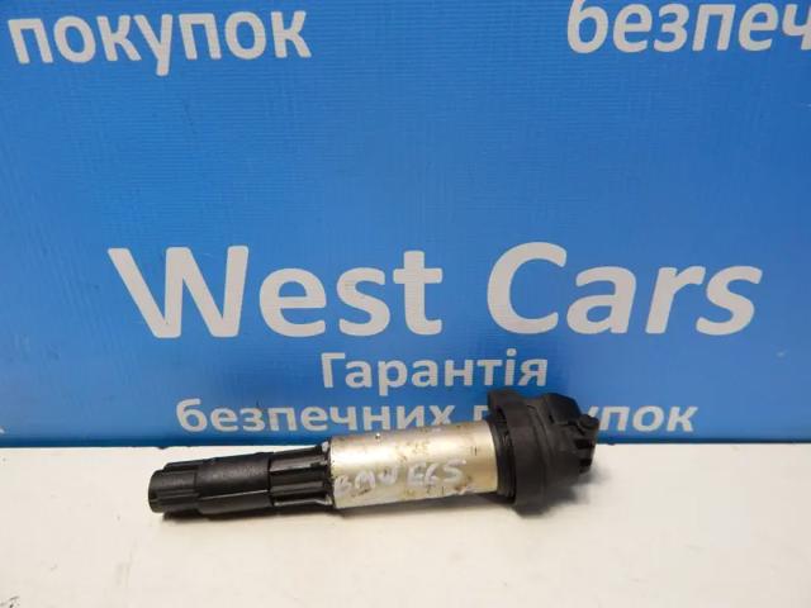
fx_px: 539
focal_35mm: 23
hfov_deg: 73.9
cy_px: 304
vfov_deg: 58.9
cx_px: 406
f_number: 3
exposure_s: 1/60
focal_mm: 4
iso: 400
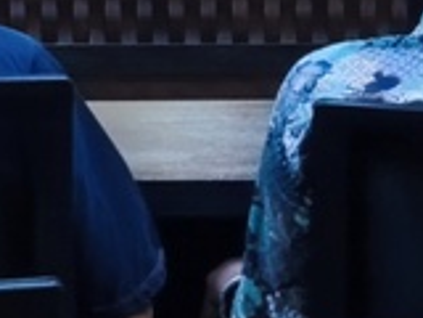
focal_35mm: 288
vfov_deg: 5.0
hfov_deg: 6.7
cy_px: -443
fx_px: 3519
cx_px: -378
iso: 500
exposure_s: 1/50
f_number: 1.65
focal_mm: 6.18
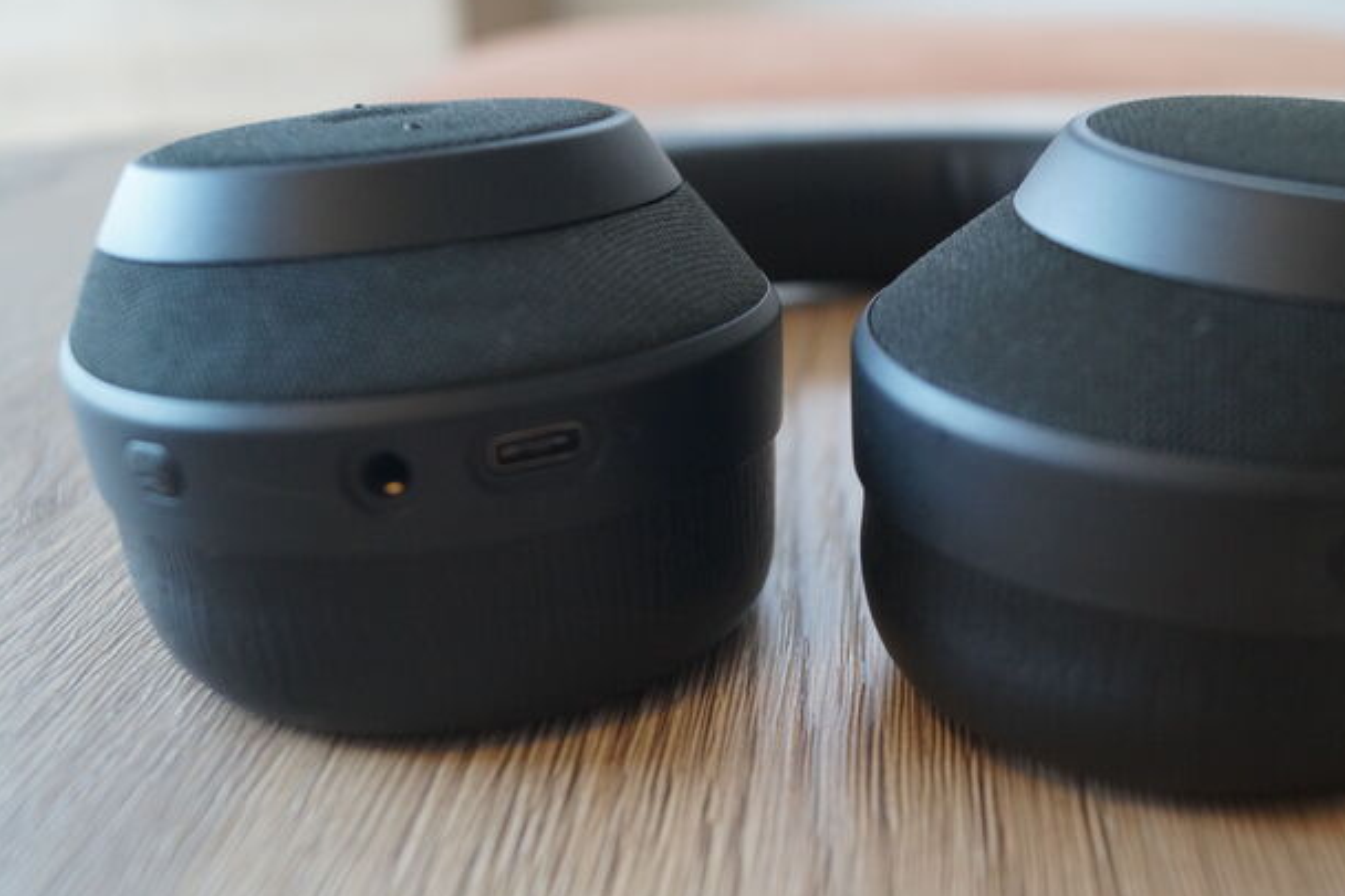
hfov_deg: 43.3
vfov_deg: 29.7
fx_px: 1681
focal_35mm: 45
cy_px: 580
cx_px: 845
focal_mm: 22
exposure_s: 1/160
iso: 800
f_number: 4
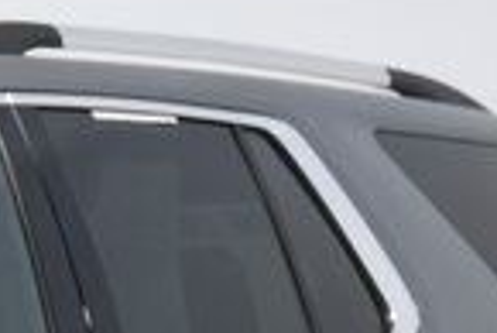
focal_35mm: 439
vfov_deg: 3.1
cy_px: 573
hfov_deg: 4.6
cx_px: -638
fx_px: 6067
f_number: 4.5
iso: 1600
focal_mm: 62
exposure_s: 1/80
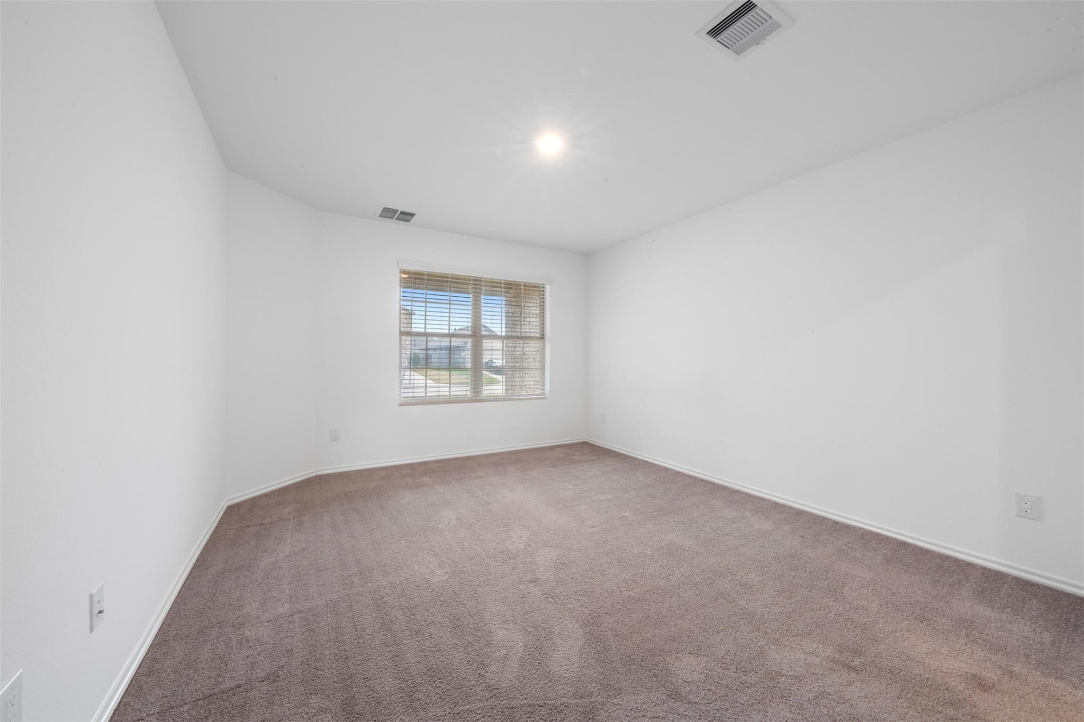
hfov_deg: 112.6
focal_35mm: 12
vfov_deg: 90.0
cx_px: 542
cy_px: 361
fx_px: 361
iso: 250
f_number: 9
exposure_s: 3.2
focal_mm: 12
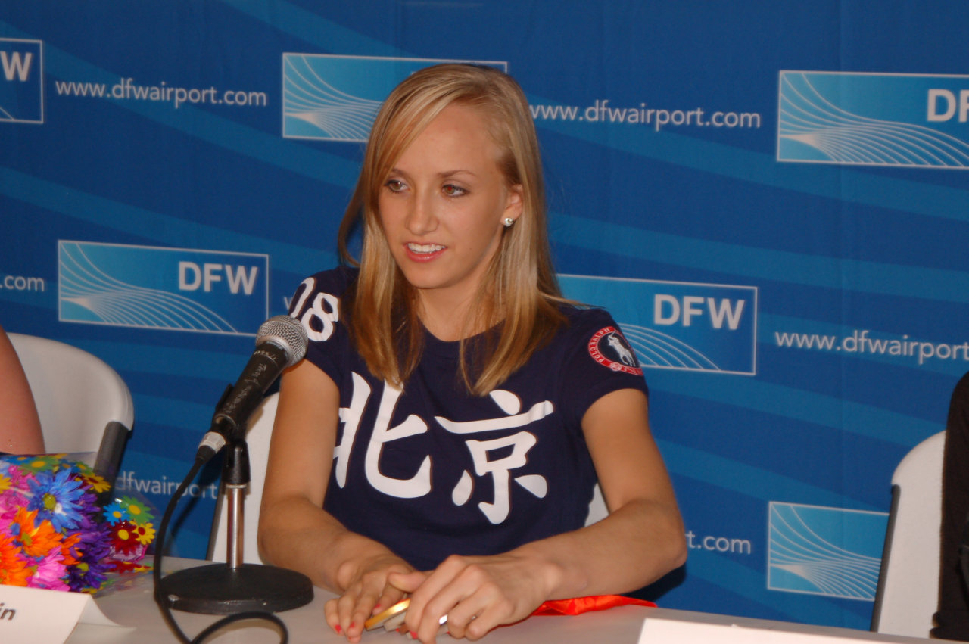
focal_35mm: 128
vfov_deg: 10.7
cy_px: 322
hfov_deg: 16.1
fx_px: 3429
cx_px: 484
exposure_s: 1/60
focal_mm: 85
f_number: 5.3
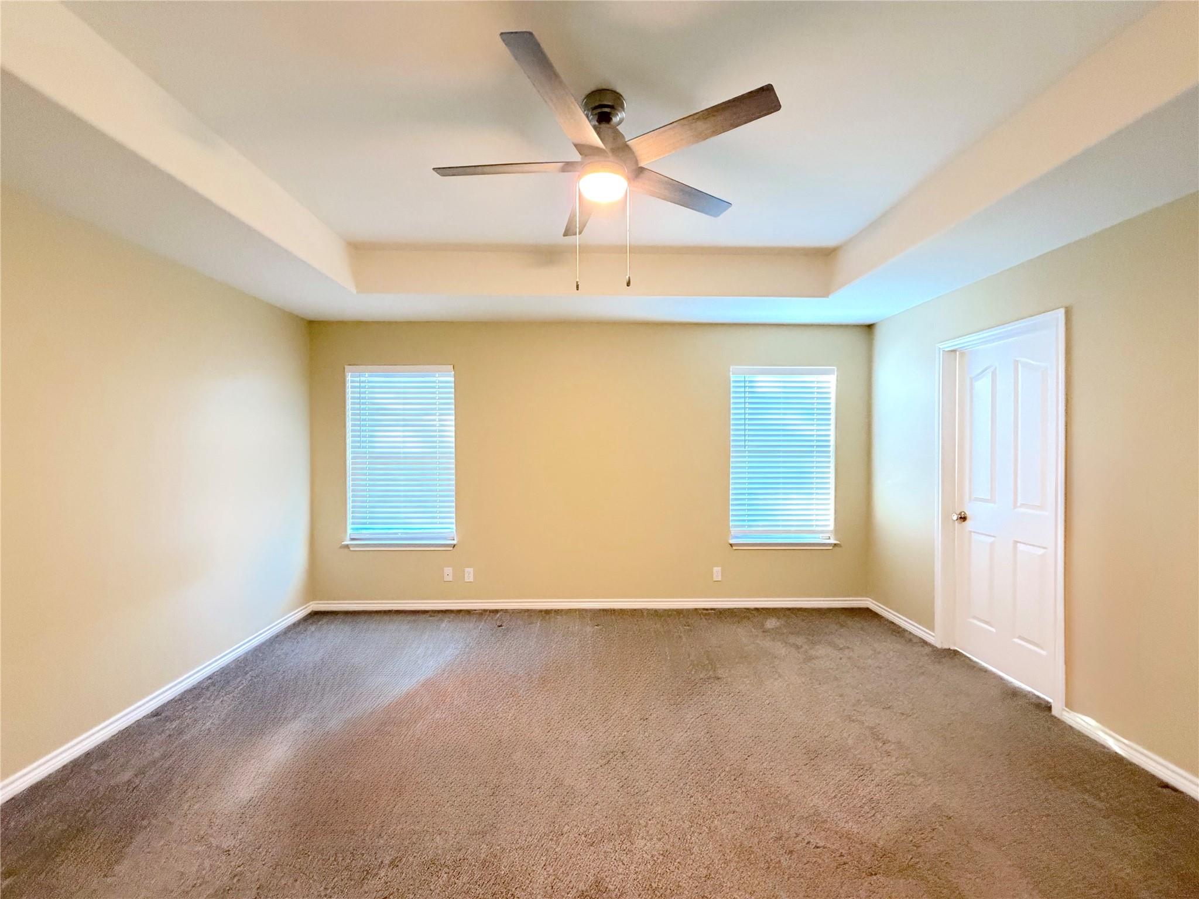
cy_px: 450
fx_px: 485
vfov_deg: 85.7
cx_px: 600
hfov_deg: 102.1
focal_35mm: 14
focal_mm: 2.22
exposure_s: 1/60
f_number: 2.2
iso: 500
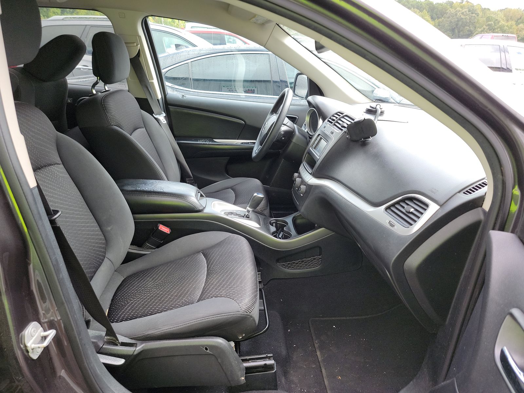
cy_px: 196
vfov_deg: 56.8
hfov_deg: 71.6
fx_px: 363
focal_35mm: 24
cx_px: 262
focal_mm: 6.7
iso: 50
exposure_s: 1/59
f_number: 1.8
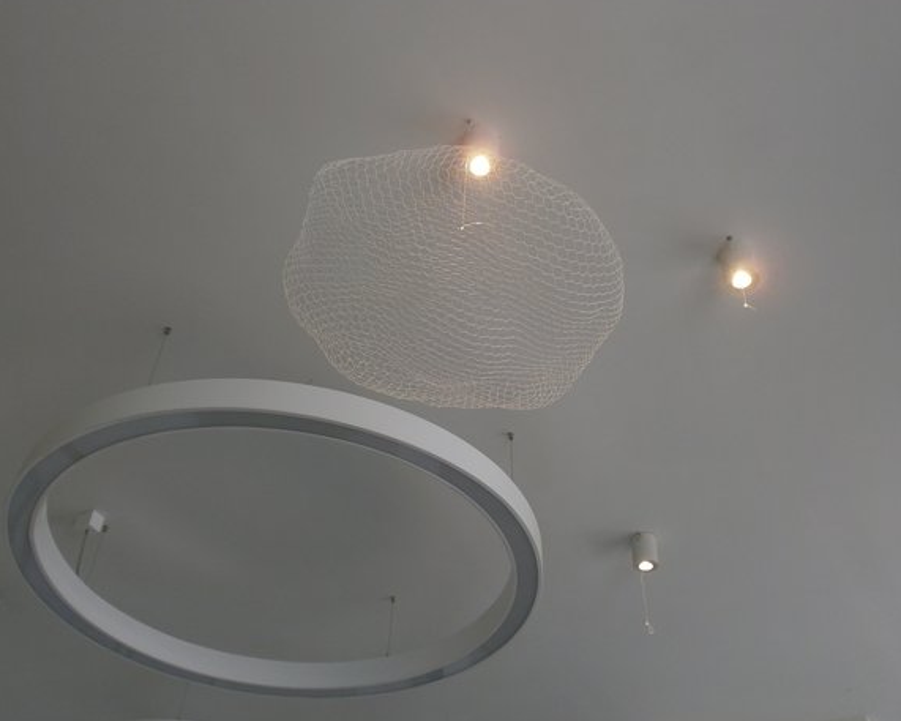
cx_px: 477
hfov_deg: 51.5
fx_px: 933
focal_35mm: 35
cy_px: 358
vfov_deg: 42.2
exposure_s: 1/60
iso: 100
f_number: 3.1
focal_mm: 5.8
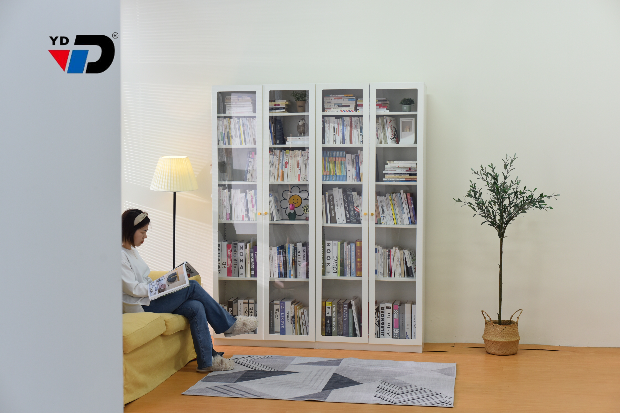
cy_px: 206
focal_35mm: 50
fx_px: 861
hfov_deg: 39.6
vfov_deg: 27.0
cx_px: 310
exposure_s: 1/90
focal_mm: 50
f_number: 5.6
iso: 560
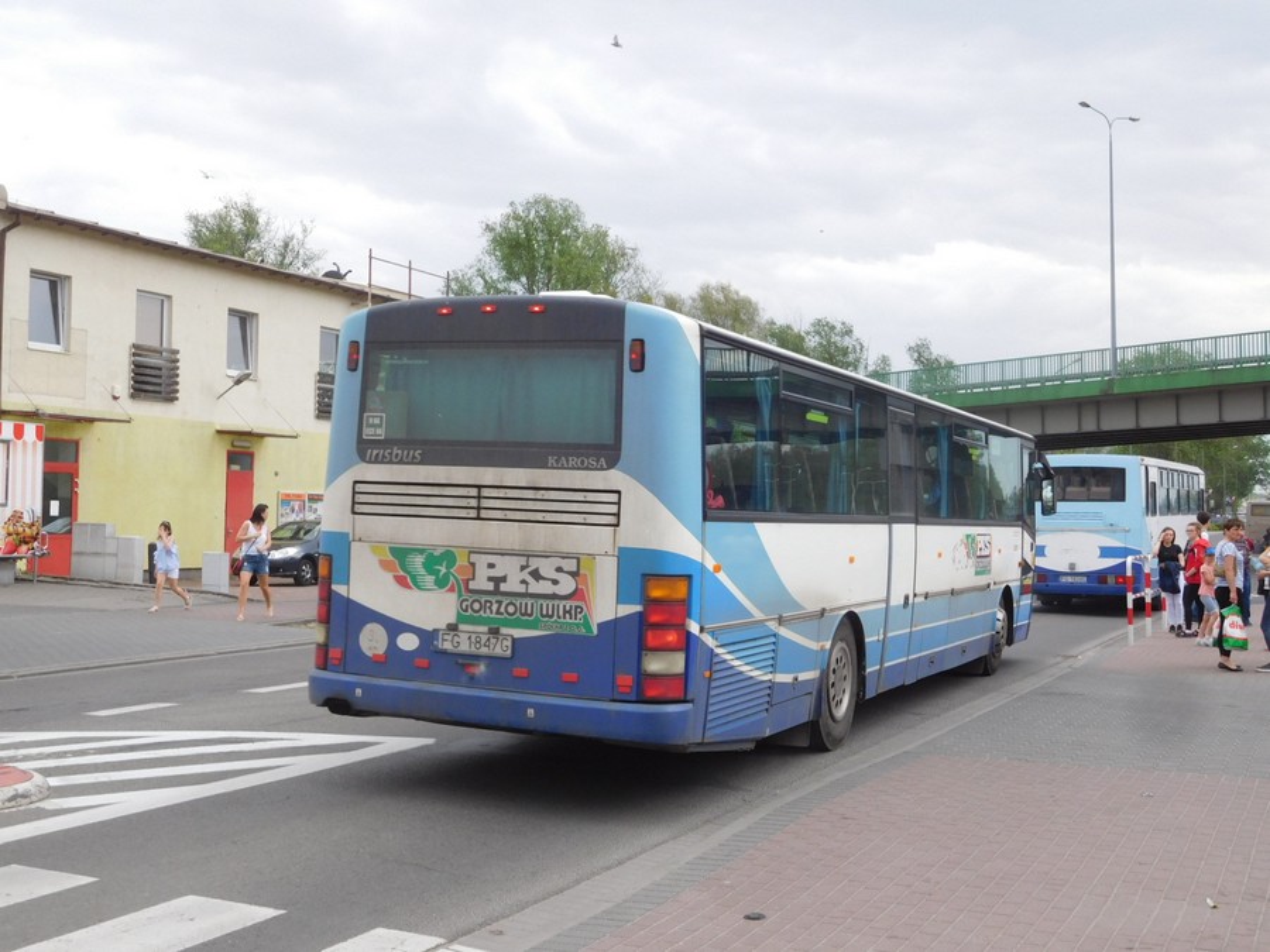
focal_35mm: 40
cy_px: 476
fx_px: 1468
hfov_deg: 46.8
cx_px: 635
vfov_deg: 36.0
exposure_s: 1/400
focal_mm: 7.1
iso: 125
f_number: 3.9
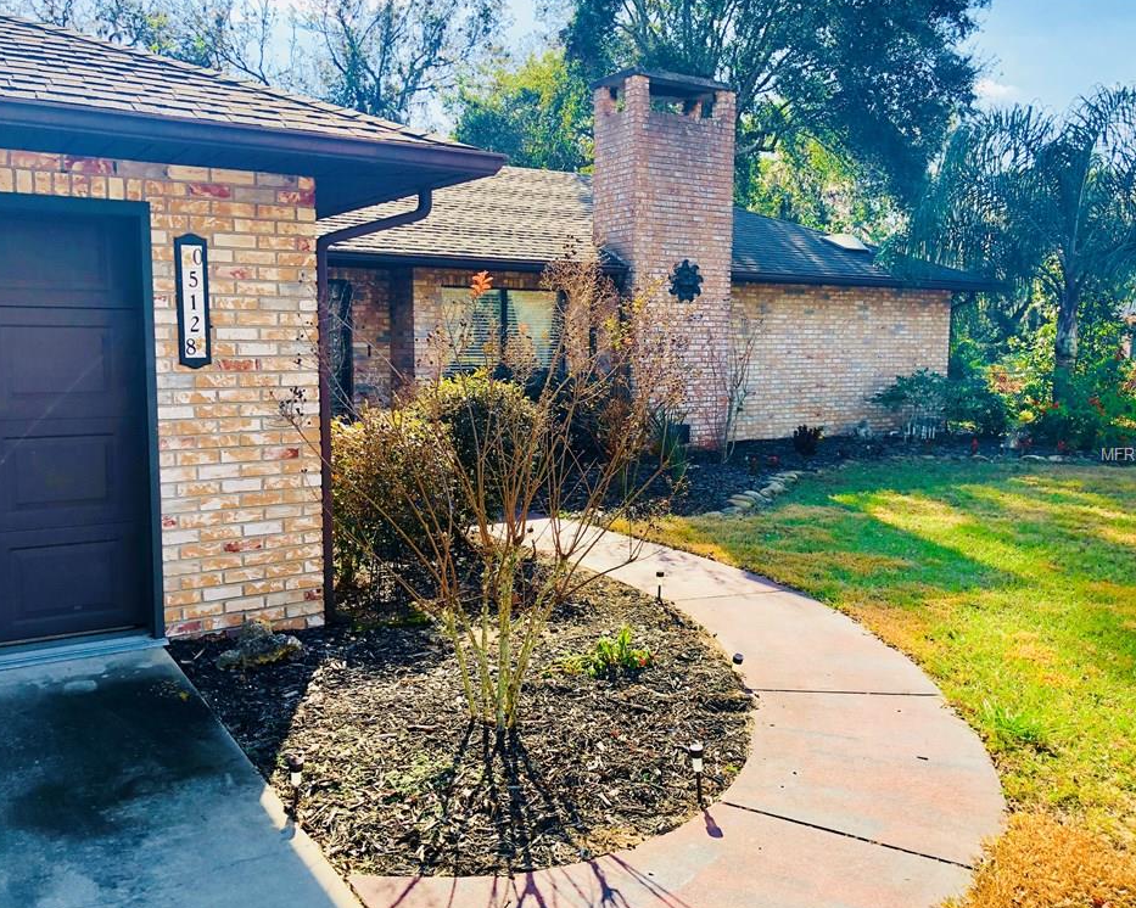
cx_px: 552
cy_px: 455
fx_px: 1008
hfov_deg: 58.8
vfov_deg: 48.5
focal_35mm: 30
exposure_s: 1/545
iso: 20
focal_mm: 4
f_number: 1.8
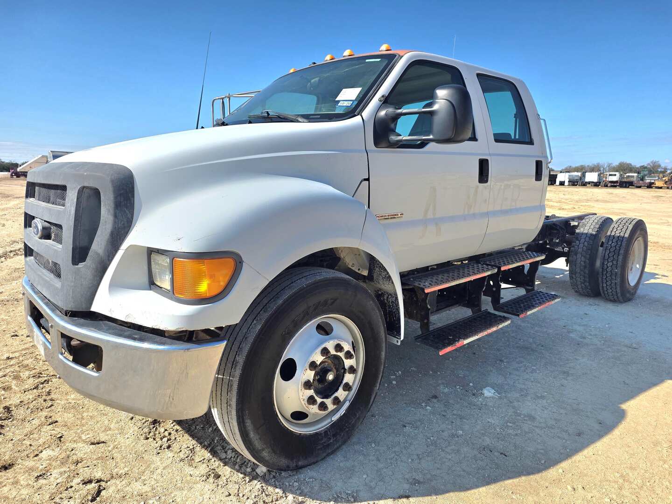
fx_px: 446
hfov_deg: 73.9
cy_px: 252
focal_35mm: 23
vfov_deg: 58.9
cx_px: 336
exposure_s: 1/10000
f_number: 1.7
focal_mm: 6.25
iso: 80
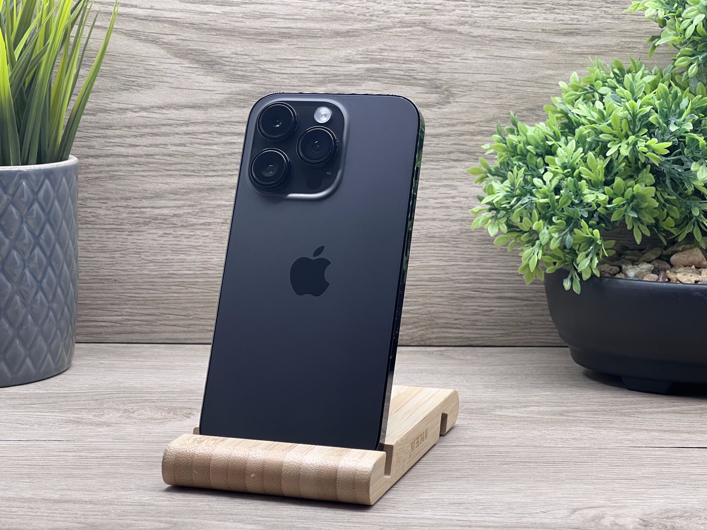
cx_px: 350
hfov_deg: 23.8
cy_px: 248
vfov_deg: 18.0
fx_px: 1675
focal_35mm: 82
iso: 160
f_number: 2.8
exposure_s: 1/100
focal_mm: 9
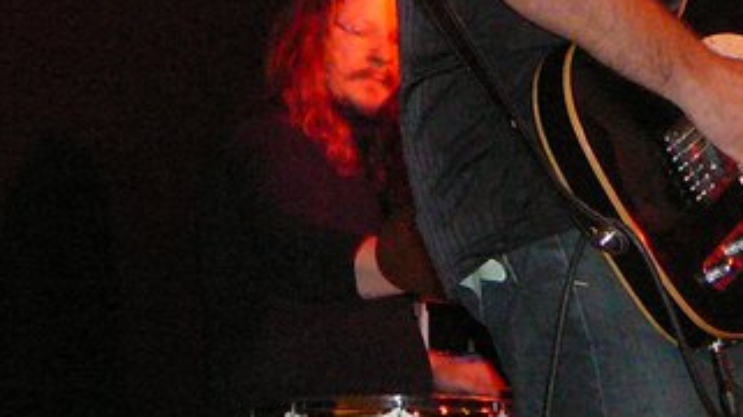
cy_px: 158
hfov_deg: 14.5
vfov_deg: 8.3
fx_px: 2874
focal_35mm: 146
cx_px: 743
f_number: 3.2
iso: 400
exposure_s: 1/30
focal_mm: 6.4
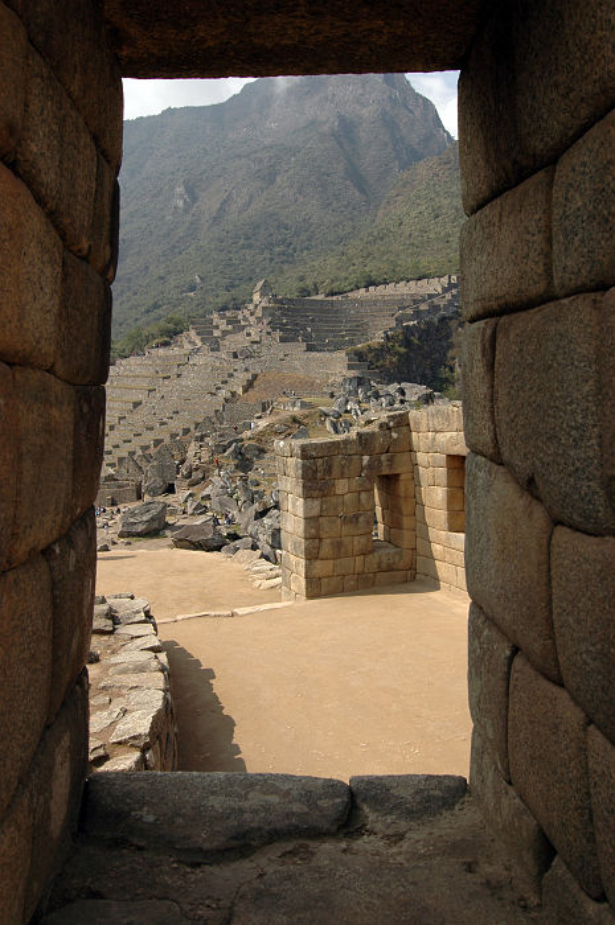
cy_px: 462
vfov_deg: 57.3
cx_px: 308
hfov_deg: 39.9
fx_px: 848
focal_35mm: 33
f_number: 11
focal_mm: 22
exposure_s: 1/250
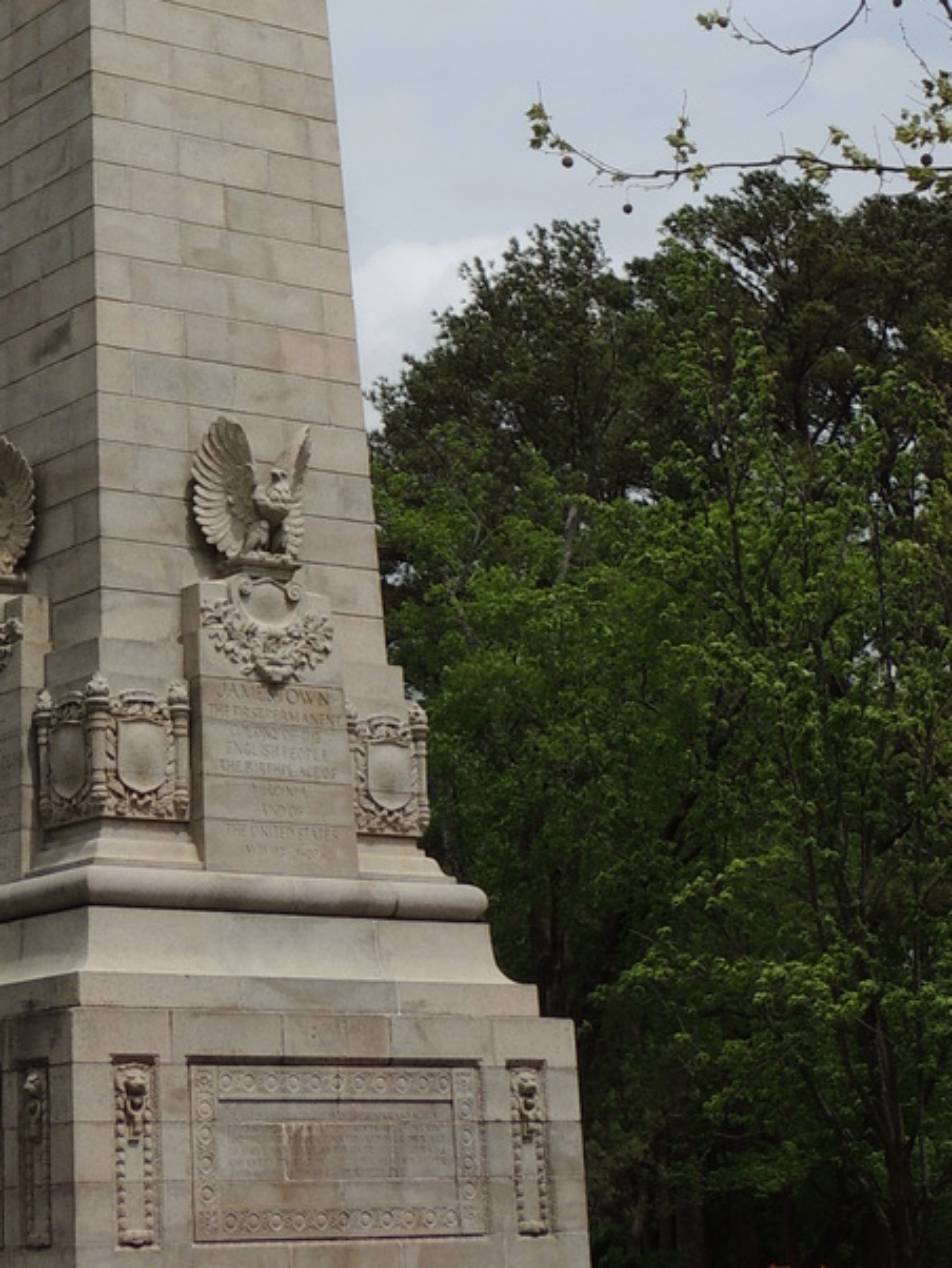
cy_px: 88
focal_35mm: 85
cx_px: 181
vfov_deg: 22.4
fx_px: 3115
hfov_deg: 17.2
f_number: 4.7
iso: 100
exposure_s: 1/1250
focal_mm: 7.1
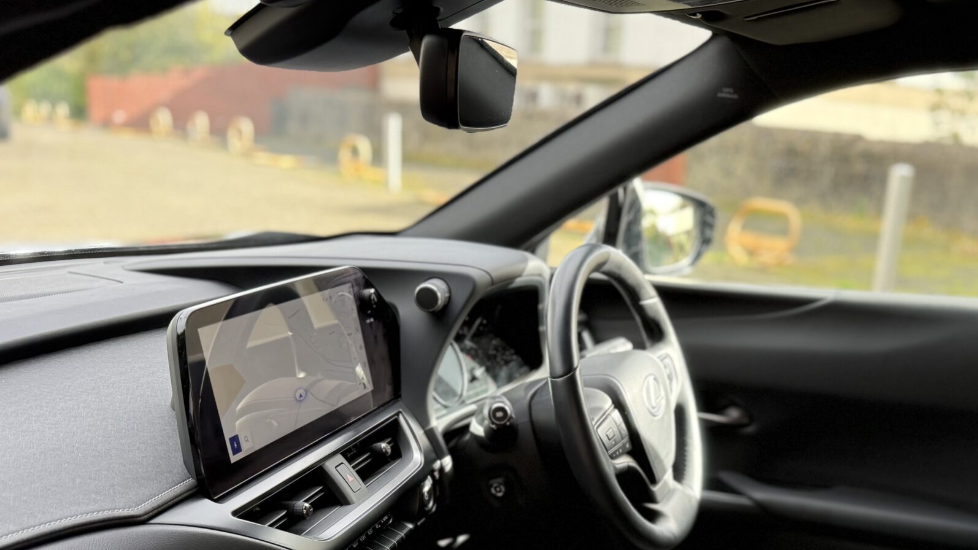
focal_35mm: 42
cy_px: 563
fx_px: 1089
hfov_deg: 47.8
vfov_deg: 26.6
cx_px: 628
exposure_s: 1/239
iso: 125
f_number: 1.78
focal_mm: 6.76
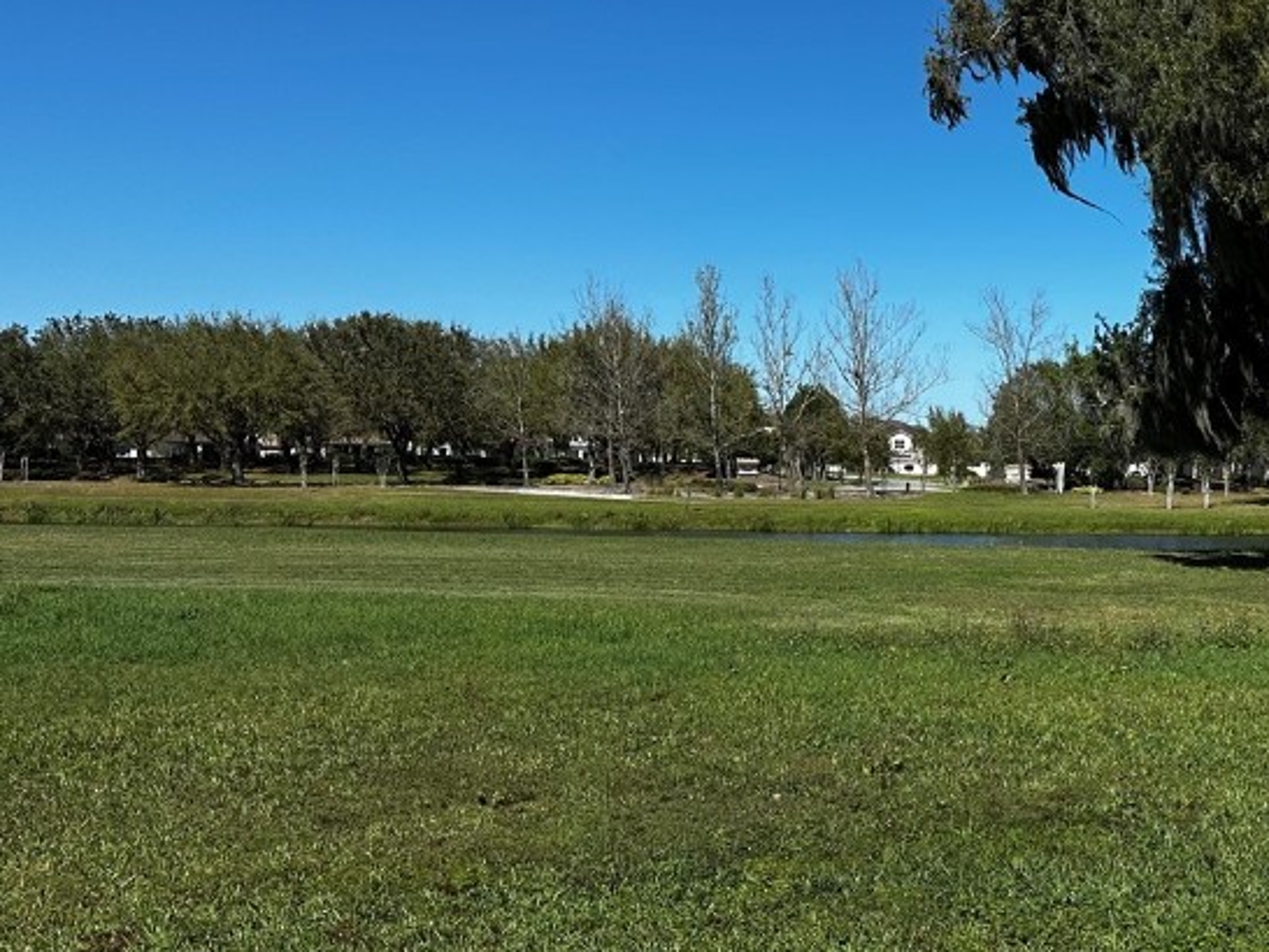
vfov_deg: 32.2
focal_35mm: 45
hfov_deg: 39.0
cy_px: 543
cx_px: 1146
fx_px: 1650
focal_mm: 6.86
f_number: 1.78
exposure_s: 1/6211
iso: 80
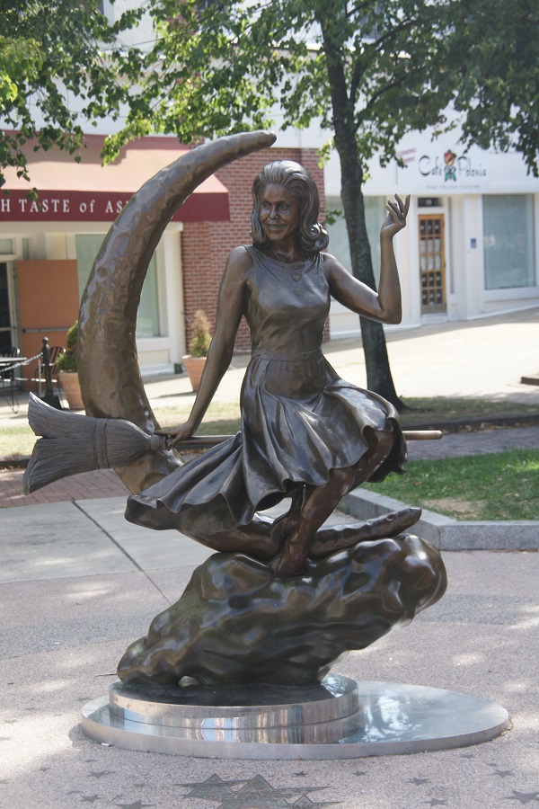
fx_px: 1853
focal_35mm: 82
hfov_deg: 16.6
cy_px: 404
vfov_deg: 24.6
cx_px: 270
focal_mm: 55
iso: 200
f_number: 6.3
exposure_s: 1/125
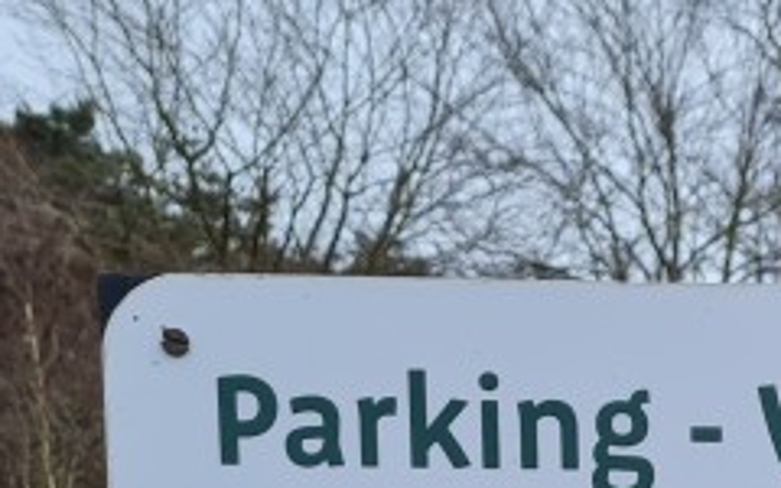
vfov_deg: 10.8
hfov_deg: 17.5
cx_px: 1116
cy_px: 1020
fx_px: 2320
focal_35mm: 109
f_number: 1.8
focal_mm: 5.4
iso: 50
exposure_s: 1/1400
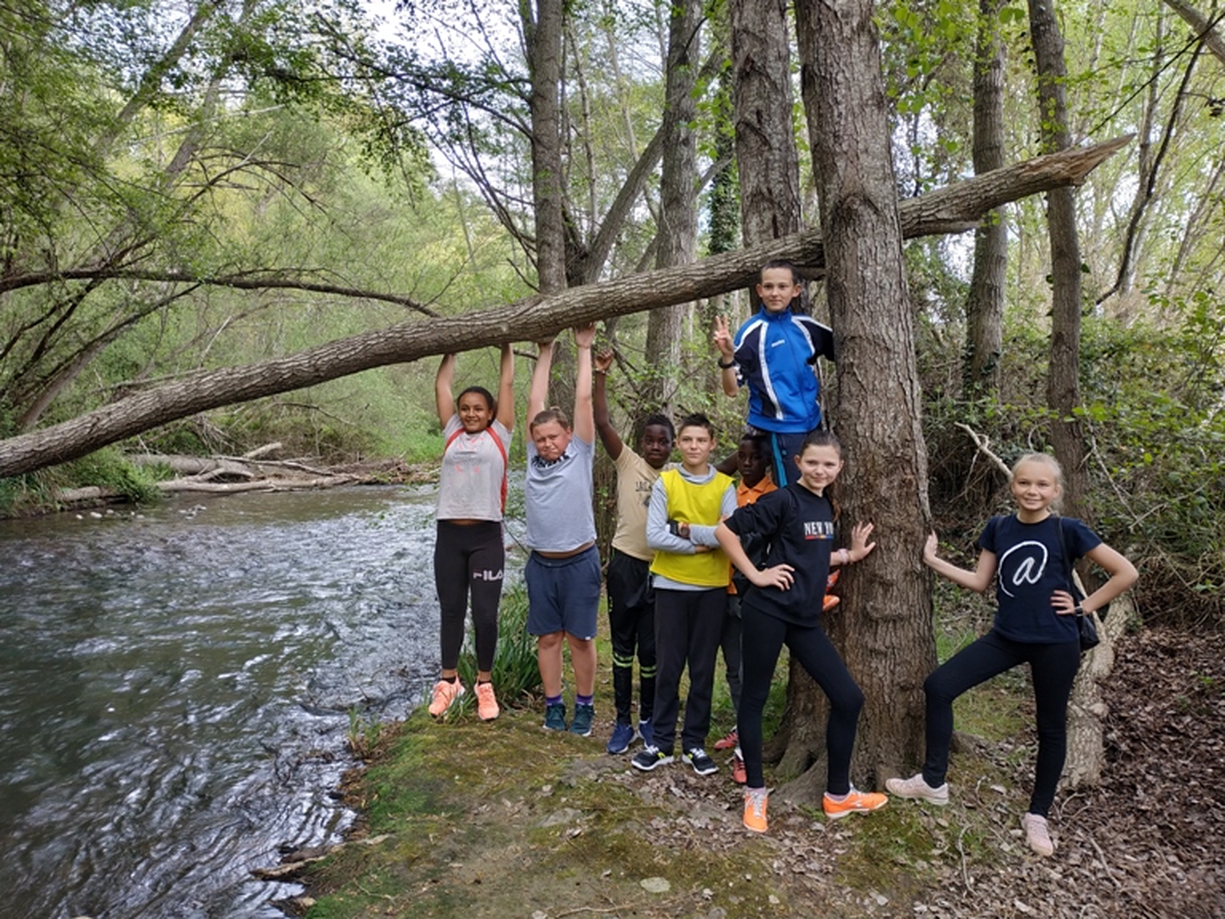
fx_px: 849
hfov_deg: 71.6
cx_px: 612
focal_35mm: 24
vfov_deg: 56.8
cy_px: 460
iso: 250
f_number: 1.9
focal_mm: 3.94
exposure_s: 1/100
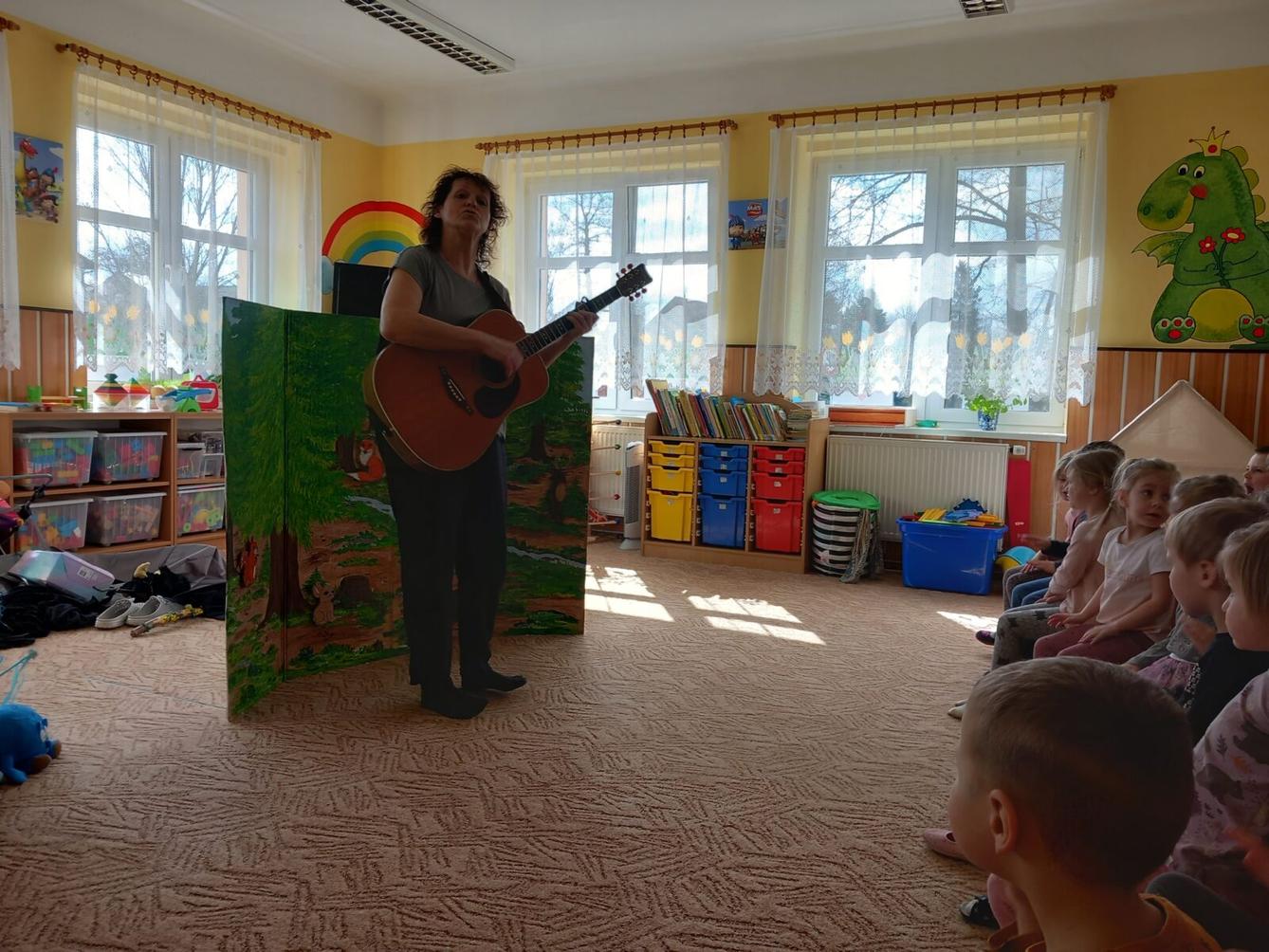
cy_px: 476
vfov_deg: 51.4
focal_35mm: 27
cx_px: 634
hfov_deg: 65.3
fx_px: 990
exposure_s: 1/50
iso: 25
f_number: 1.8
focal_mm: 4
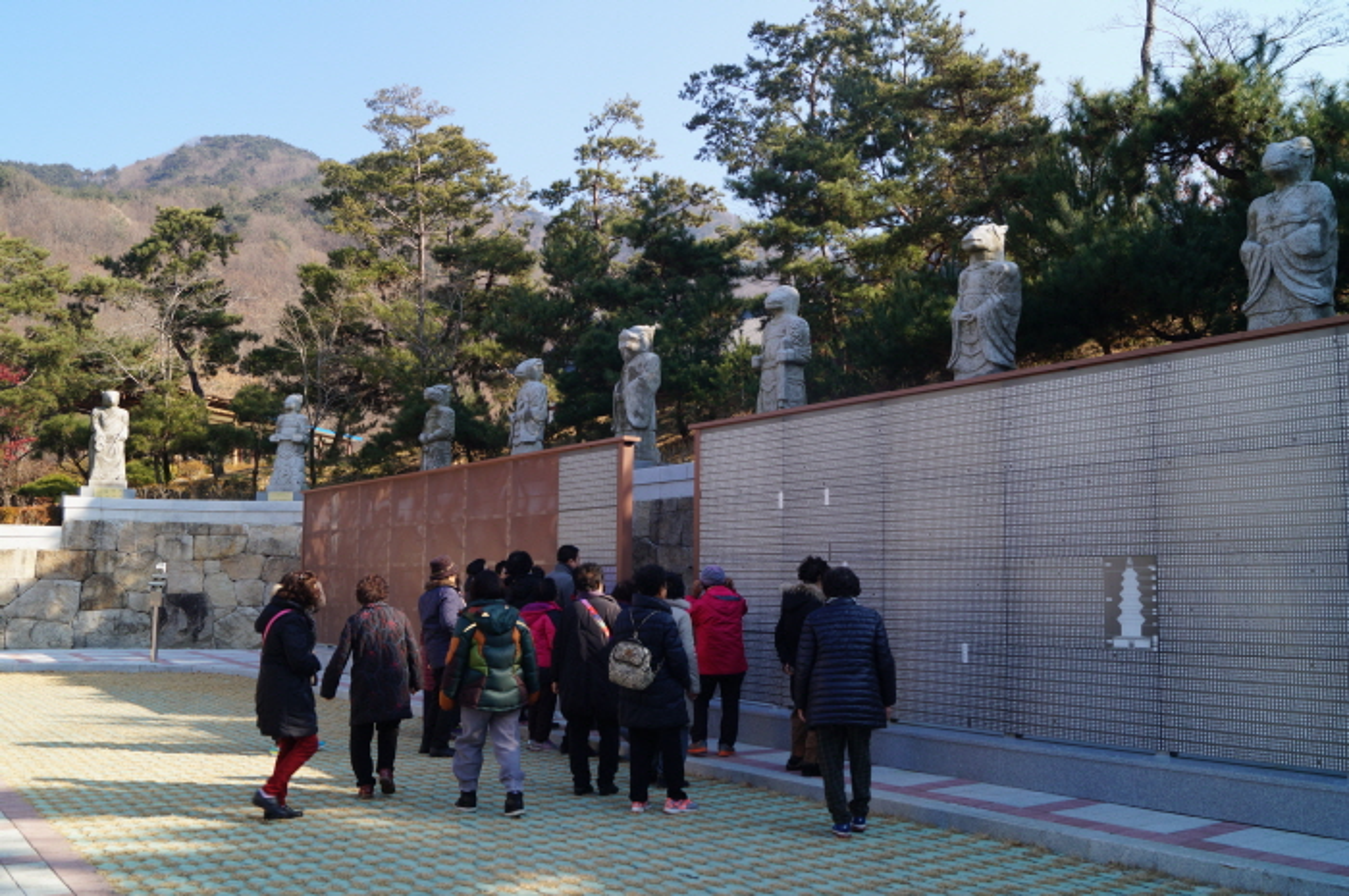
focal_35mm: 33
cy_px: 448
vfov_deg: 39.9
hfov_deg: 57.3
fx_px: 1235
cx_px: 674
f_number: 8
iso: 100
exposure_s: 1/80
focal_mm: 22
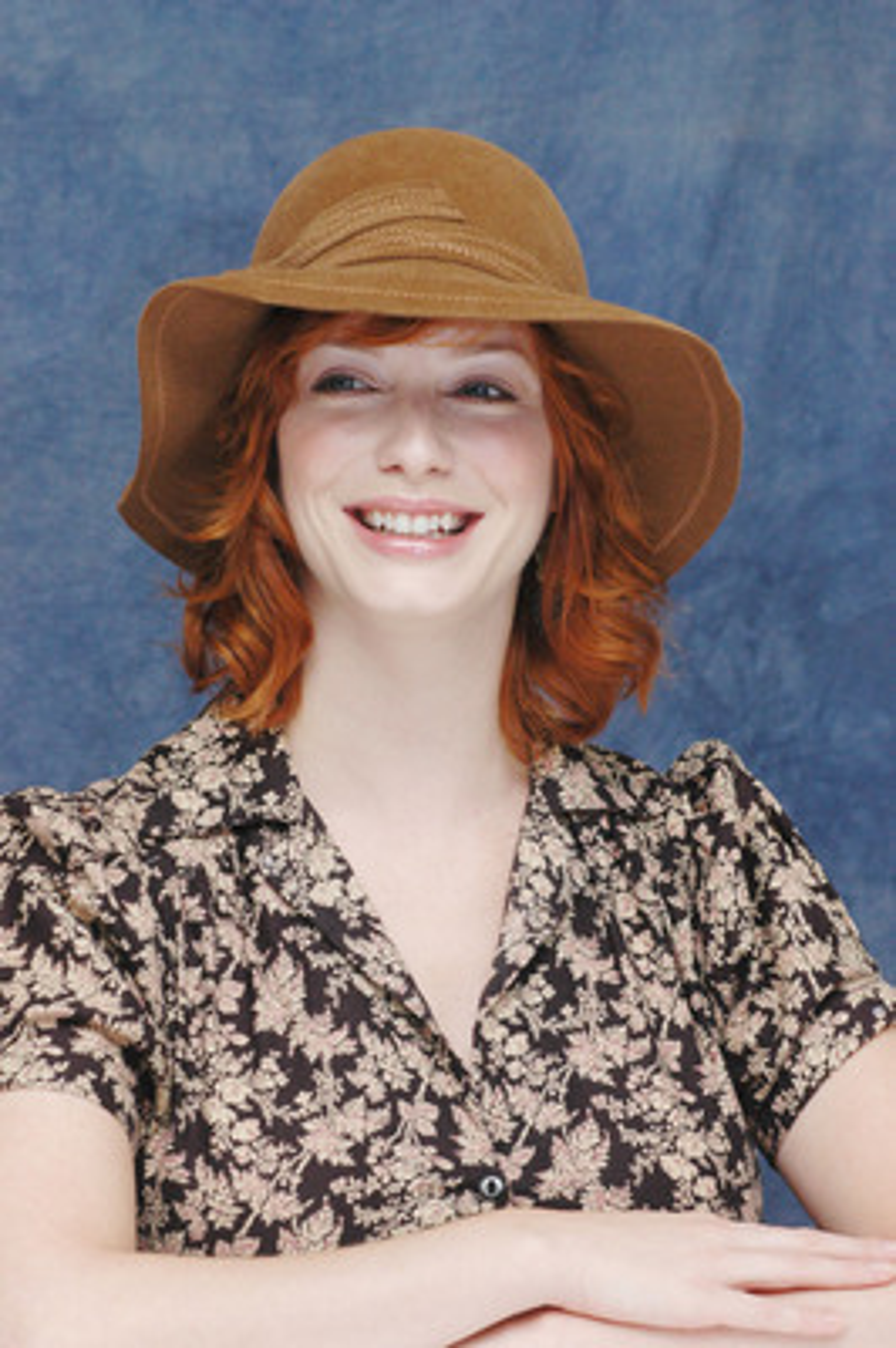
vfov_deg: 13.7
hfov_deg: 9.1
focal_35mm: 150
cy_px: 674
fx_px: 5609
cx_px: 448
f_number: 7.1
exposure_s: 1/400
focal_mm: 100
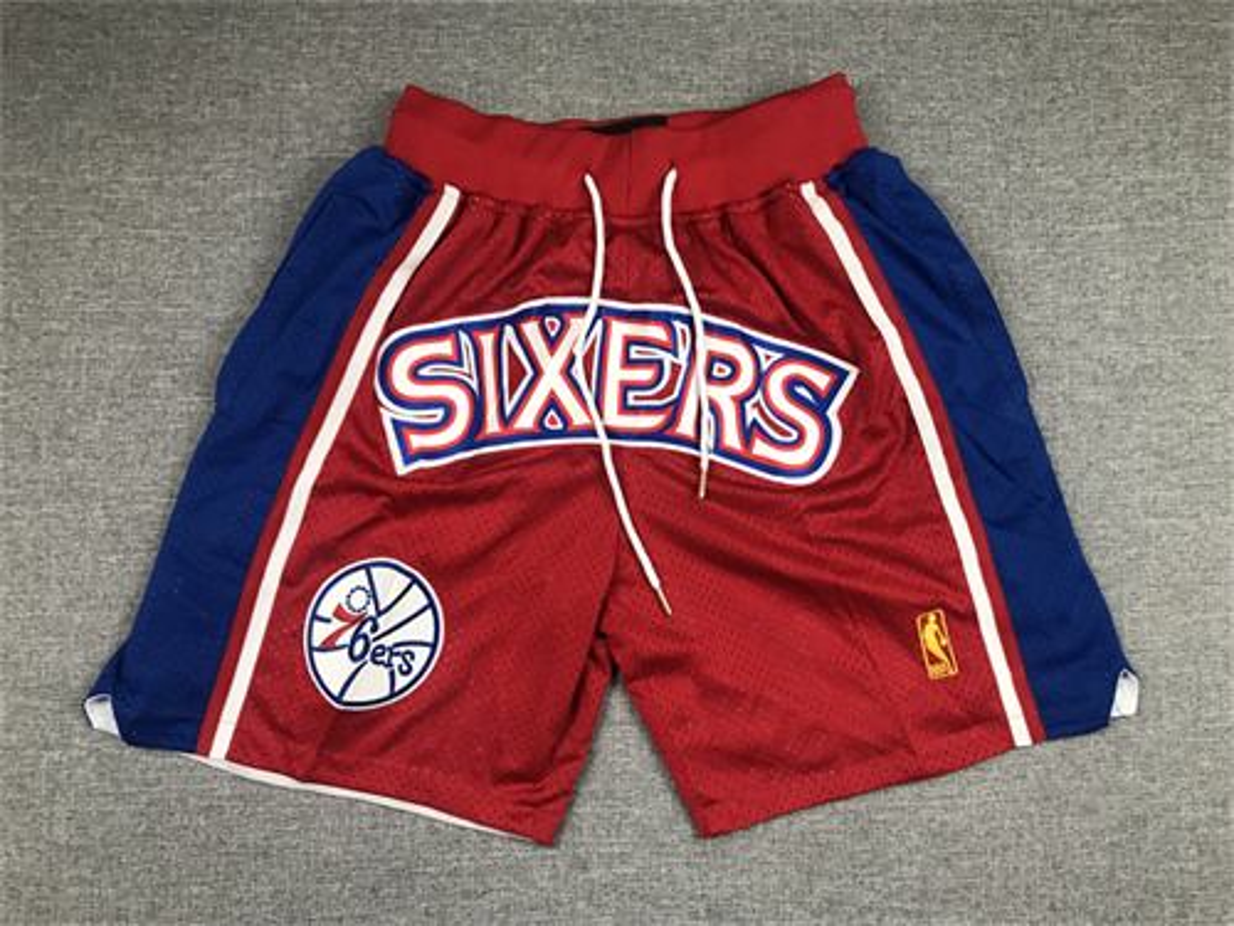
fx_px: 998
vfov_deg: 49.7
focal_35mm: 28
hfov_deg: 63.4
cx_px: 617
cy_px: 463
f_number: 1.8
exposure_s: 1/33
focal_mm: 3.99
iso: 25
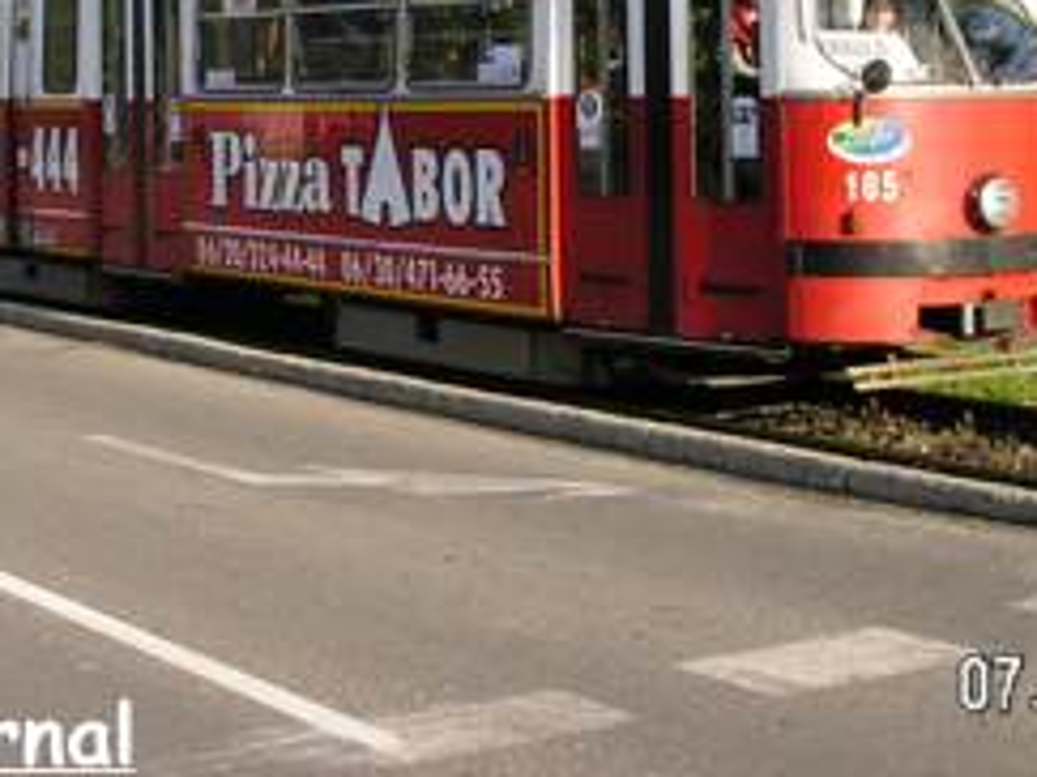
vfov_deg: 18.0
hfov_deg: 24.3
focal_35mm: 80
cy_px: 26
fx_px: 2395
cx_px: 376
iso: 100
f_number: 5.6
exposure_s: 1/180
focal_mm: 7.8
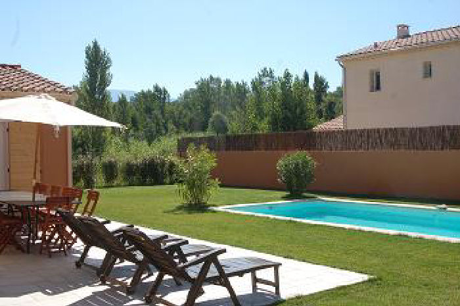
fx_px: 536
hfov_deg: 46.4
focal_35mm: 42
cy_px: 153
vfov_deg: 31.8
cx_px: 230
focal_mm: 28
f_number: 9
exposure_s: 1/320
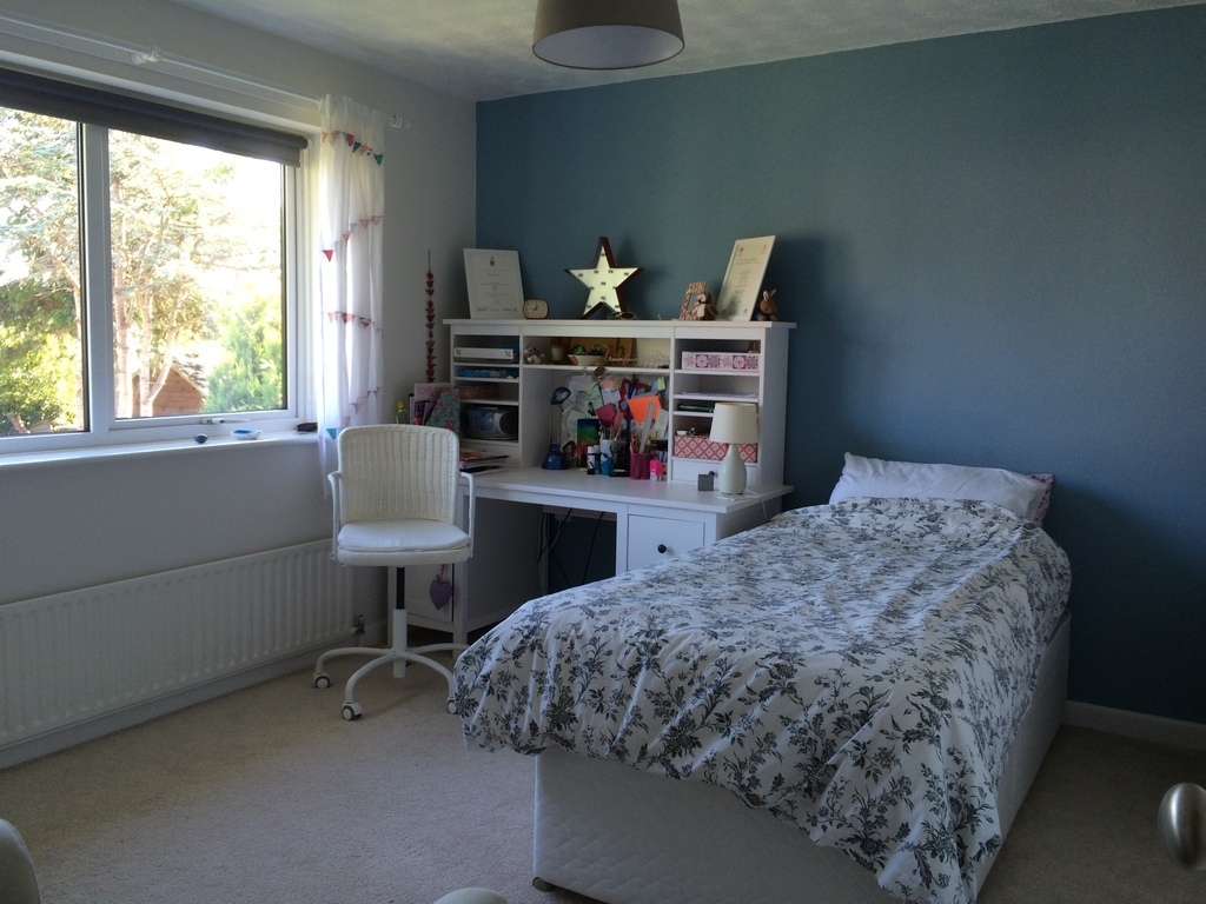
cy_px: 452
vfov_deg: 48.2
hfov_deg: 61.7
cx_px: 603
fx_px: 1010
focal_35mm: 29
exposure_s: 1/50
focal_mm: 4.15
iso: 40
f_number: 2.2
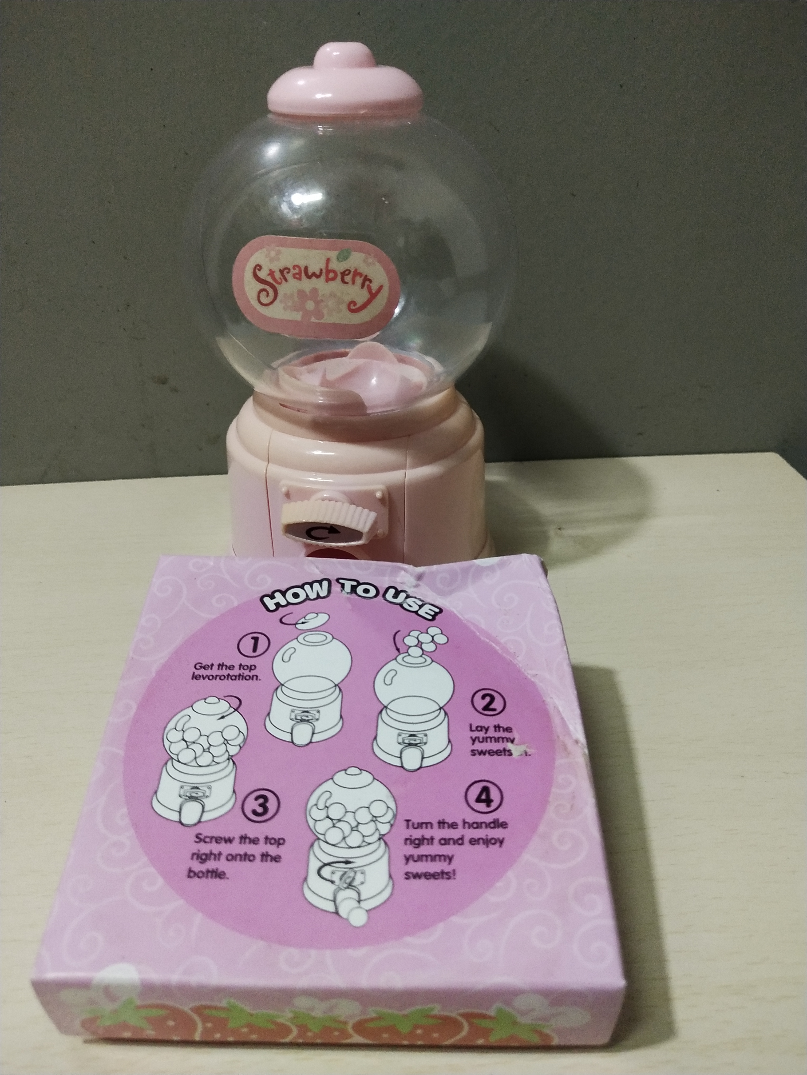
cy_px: 538
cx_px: 404
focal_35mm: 30
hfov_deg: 46.8
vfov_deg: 60.0
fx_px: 933
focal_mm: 3.95
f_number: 1.8
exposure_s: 1/33.3
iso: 446
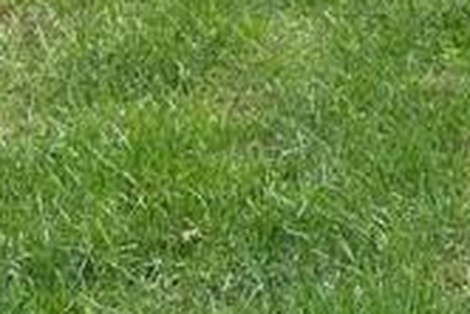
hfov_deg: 11.3
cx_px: 872
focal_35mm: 167
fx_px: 2182
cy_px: -529
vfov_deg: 7.5
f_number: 1.8
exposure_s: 1/301
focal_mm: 4.25
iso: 32
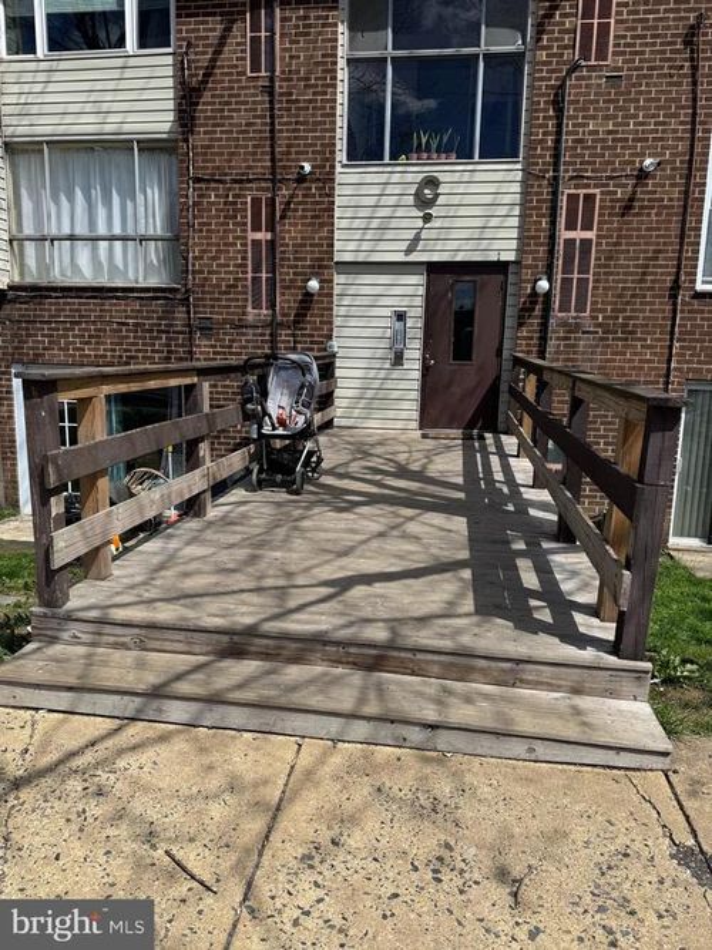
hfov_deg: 56.8
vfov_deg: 71.6
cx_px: 356
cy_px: 475
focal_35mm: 24
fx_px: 658
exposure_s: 1/5814
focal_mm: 6.76
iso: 80
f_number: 1.78
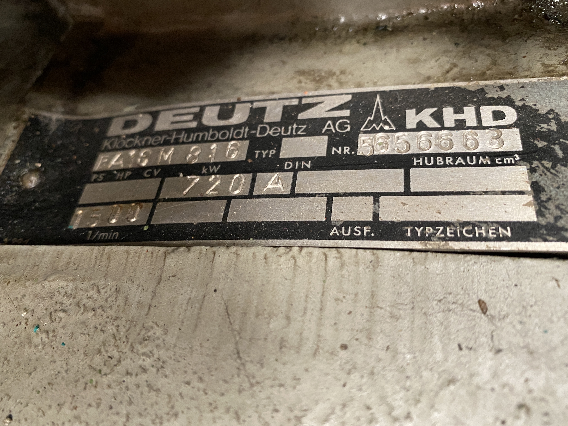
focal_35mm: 26
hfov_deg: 67.3
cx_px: 284
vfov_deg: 53.1
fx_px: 427
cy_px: 213
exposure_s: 1/57
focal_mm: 4.25
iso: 500
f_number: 1.8
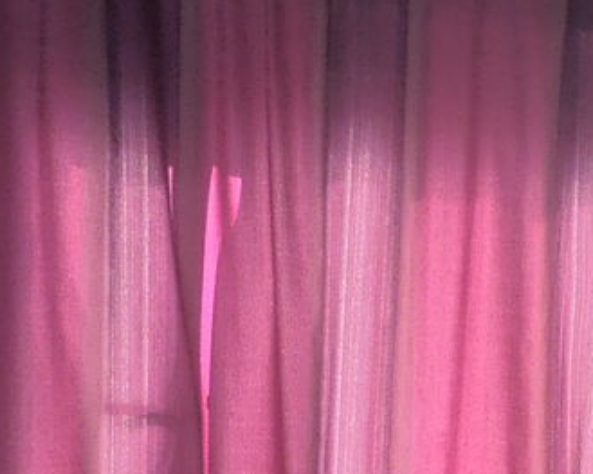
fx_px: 2000
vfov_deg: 13.0
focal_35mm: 114
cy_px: 645
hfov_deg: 15.4
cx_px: 934
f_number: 3
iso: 125
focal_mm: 4.2
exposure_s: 1/30
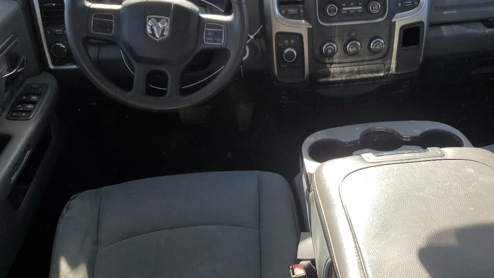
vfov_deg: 32.8
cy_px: 152
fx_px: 472
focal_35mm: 36
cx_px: 299
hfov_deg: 54.8
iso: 50
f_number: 1.5
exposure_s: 1/714
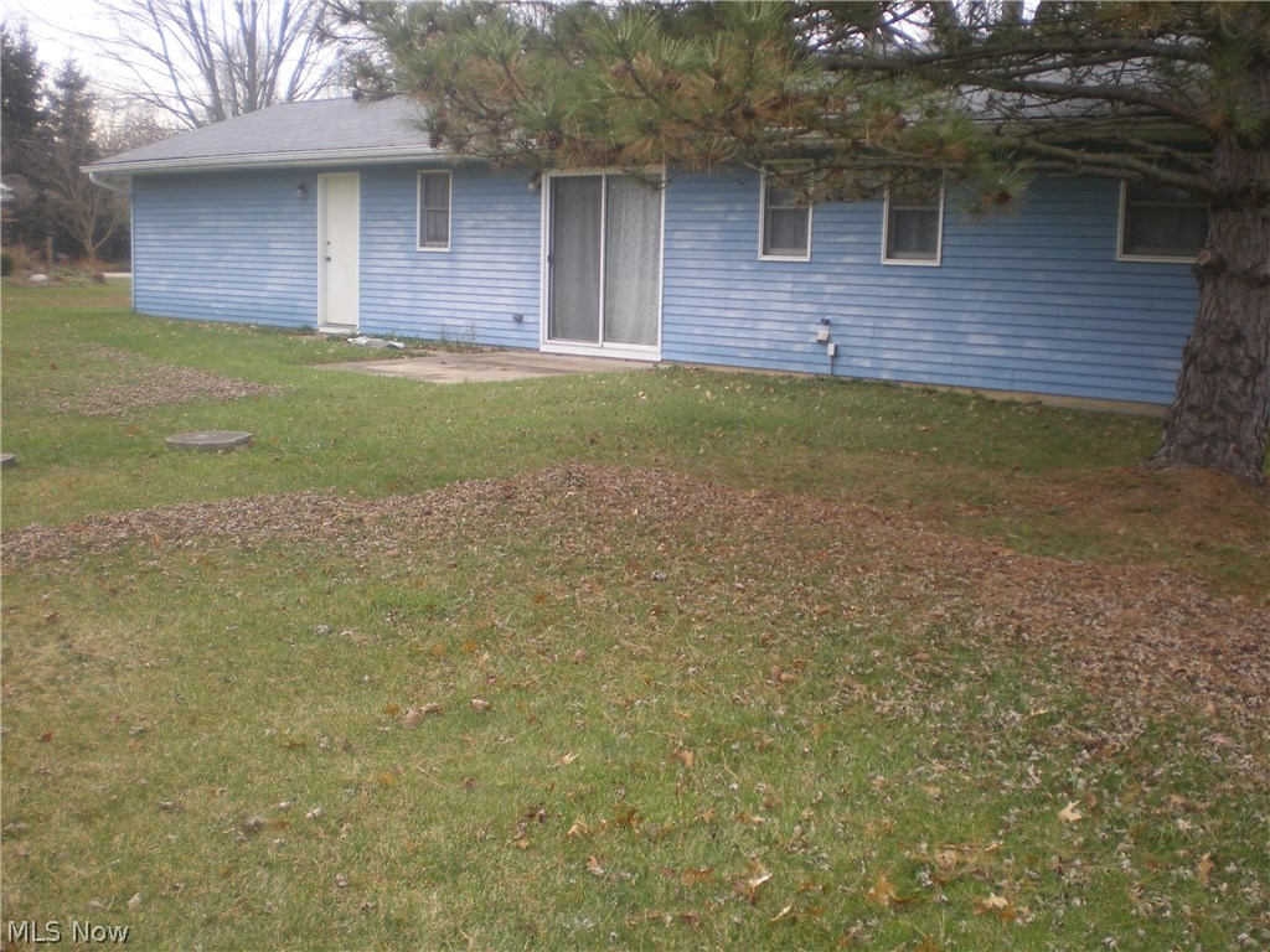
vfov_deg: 37.7
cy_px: 476
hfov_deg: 49.0
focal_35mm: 38
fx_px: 1394
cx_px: 635
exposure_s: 1/125
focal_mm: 6.3
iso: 64
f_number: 3.1
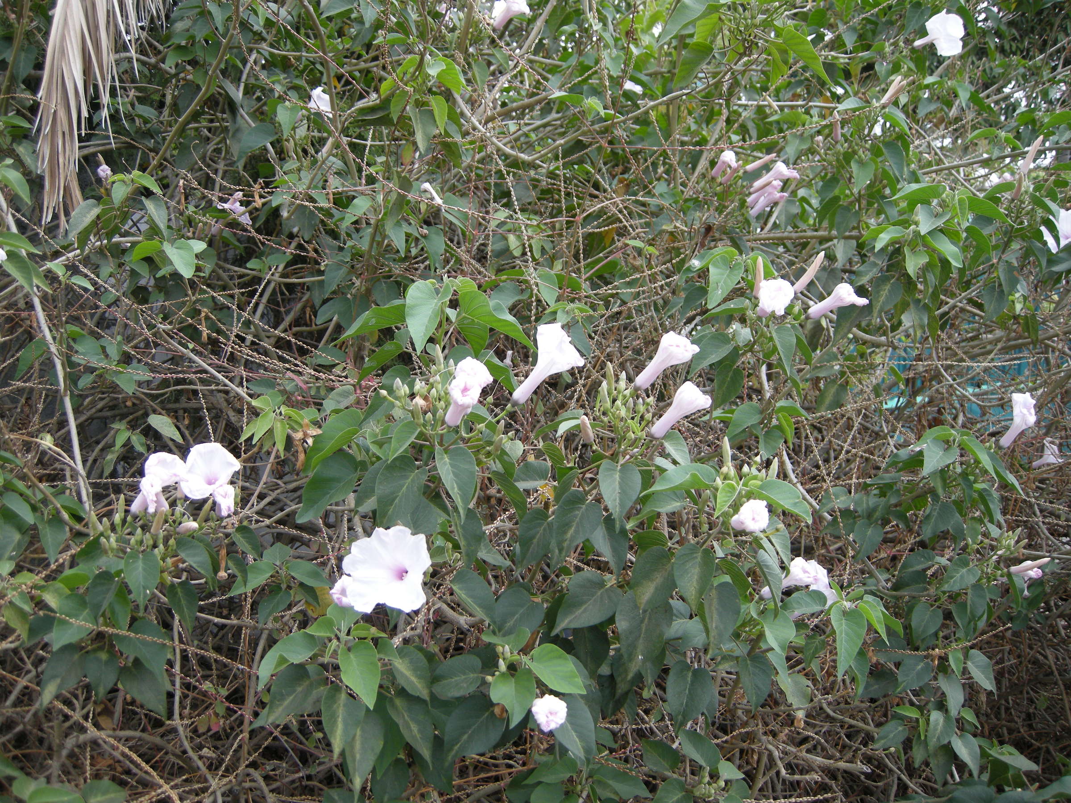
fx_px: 1083
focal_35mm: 35
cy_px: 402
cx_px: 536
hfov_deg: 52.6
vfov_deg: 40.7
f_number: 2.7
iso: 101
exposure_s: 1/53
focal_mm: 7.5
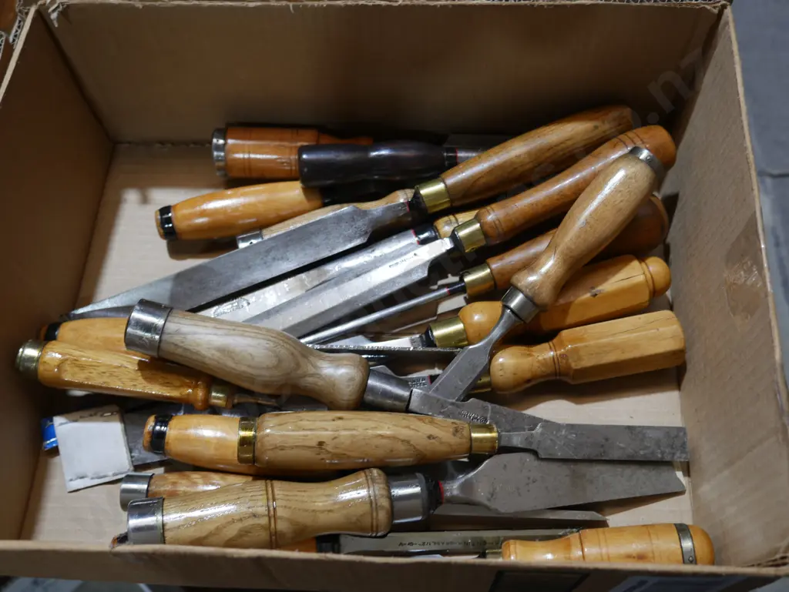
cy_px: 296
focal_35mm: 38
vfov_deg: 37.8
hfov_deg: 49.0
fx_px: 867
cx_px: 394
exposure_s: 1/60
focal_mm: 19
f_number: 4.1
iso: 250
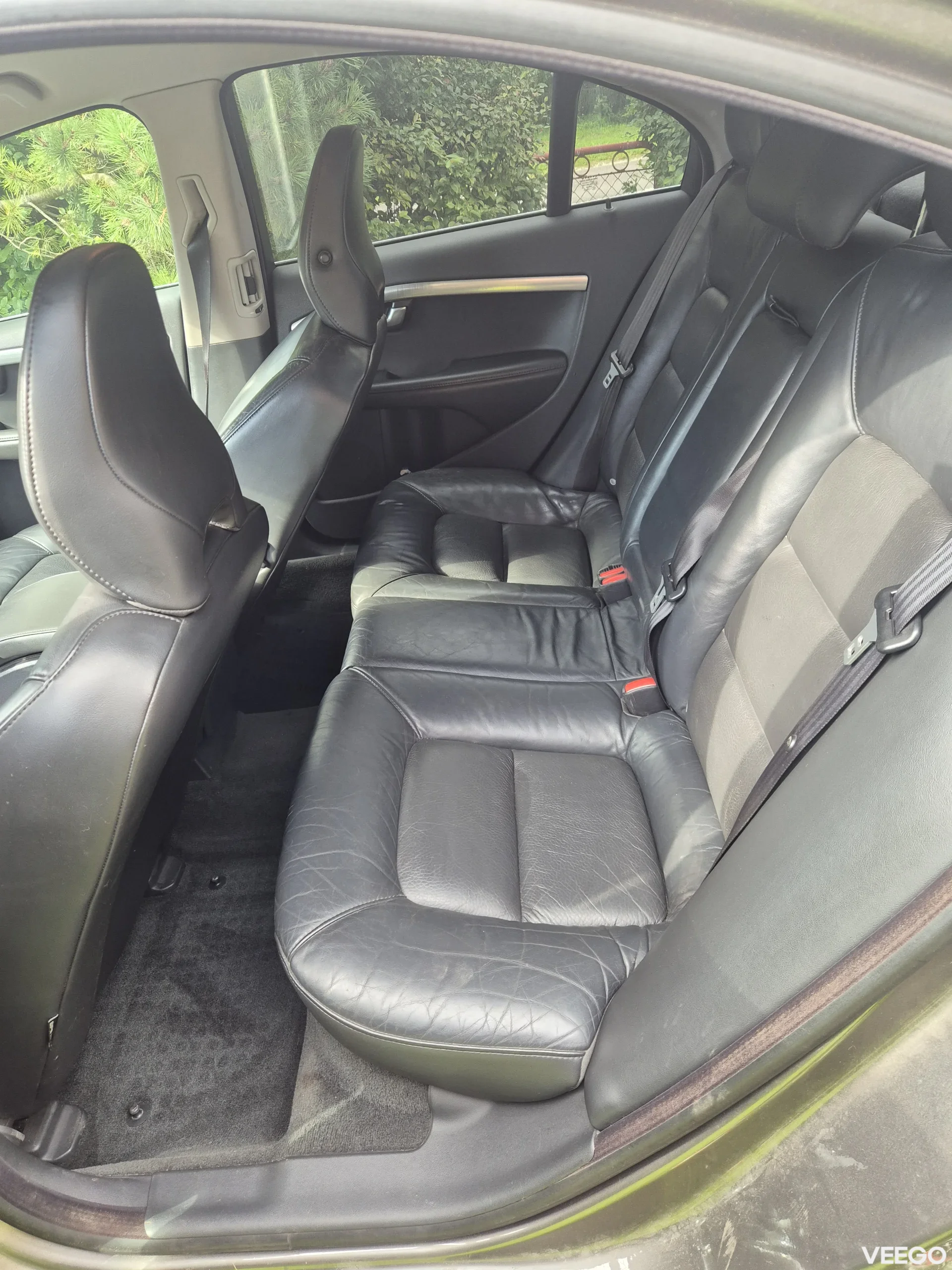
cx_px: 476
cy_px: 635
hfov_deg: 58.9
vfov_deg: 73.9
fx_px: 843
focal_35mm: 23
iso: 200
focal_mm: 5.4
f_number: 1.8
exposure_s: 1/180
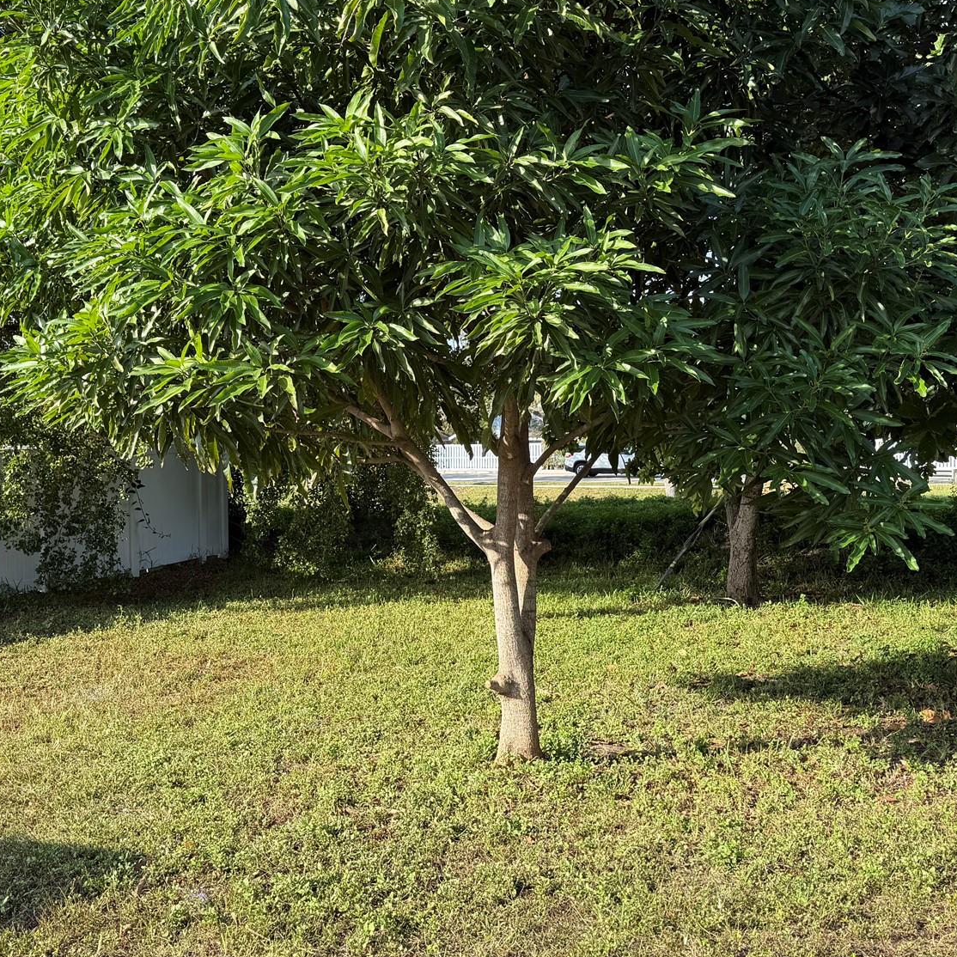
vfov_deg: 42.8
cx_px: 418
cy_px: 482
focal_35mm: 39
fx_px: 1220
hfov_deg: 42.8
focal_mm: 6.76
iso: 80
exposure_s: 1/1139
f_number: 1.78
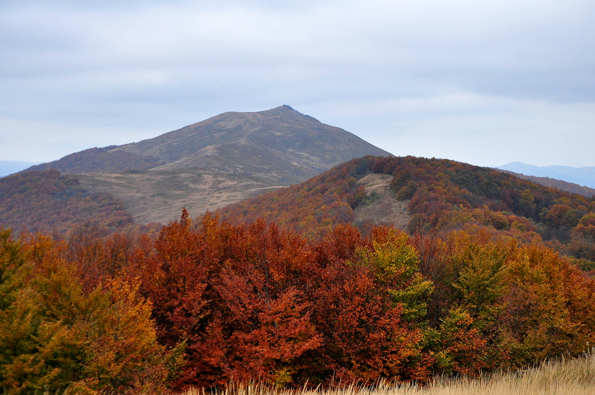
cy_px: 198
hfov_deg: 26.0
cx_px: 298
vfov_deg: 17.4
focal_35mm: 78
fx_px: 1288
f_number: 8
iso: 400
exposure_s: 1/250
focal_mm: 52
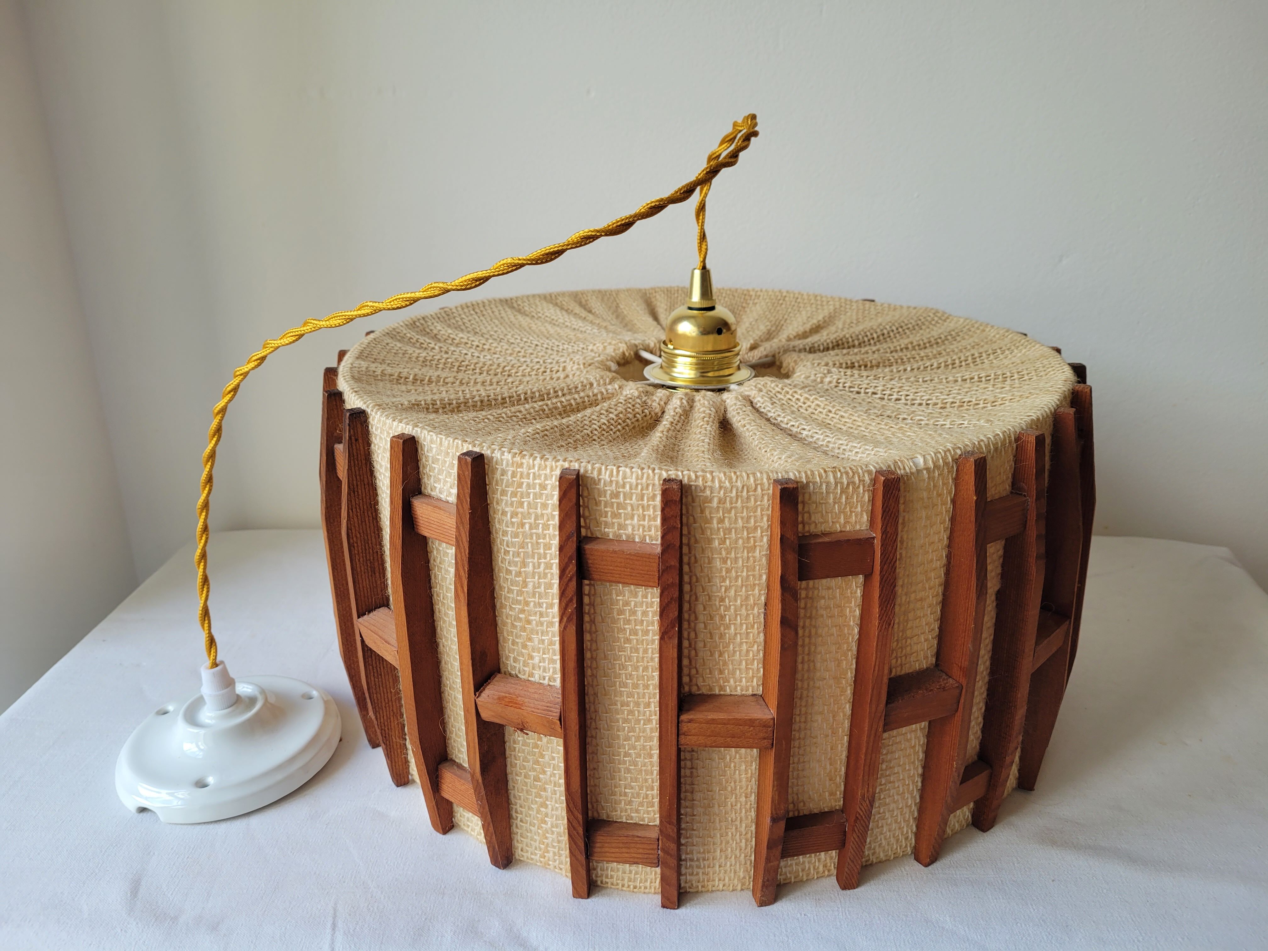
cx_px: 634
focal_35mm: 26
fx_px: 952
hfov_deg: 67.3
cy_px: 476
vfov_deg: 53.1
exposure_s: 1/100
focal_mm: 5.4
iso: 64
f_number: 1.8
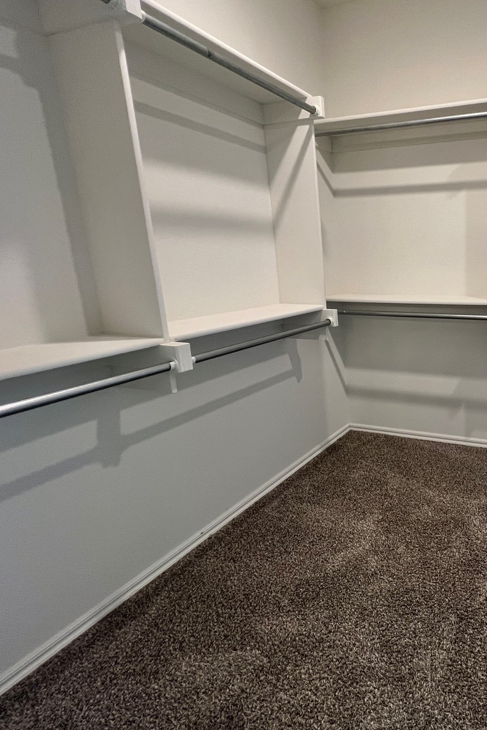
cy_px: 347
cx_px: 443
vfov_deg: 86.8
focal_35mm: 19
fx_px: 385
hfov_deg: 55.5
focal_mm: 1.57
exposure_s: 1/60
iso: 125
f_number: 1.8
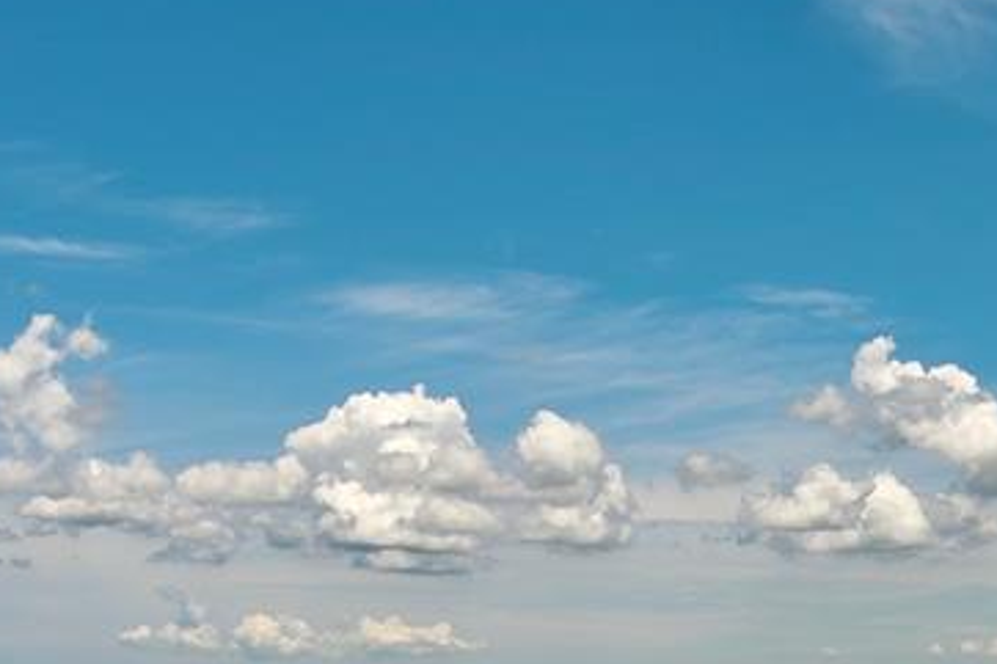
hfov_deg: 24.8
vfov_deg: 15.9
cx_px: 543
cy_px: 816
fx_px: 2270
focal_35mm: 82
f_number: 9
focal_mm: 10.57
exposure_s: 1/320
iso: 100
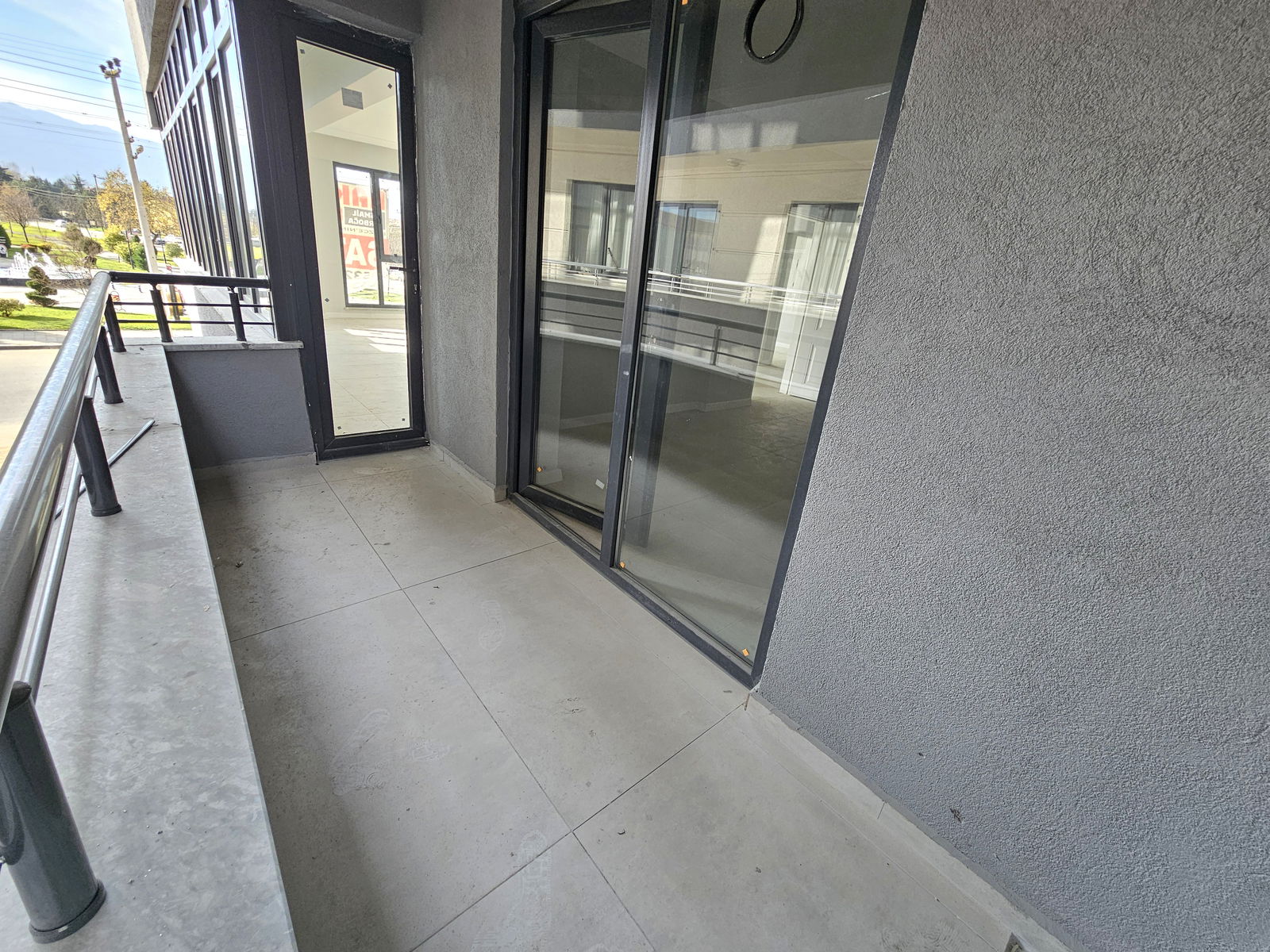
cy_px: 476
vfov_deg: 89.9
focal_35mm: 13
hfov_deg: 106.2
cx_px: 635
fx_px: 477
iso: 50
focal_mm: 2.2
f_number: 2.2
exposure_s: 1/118
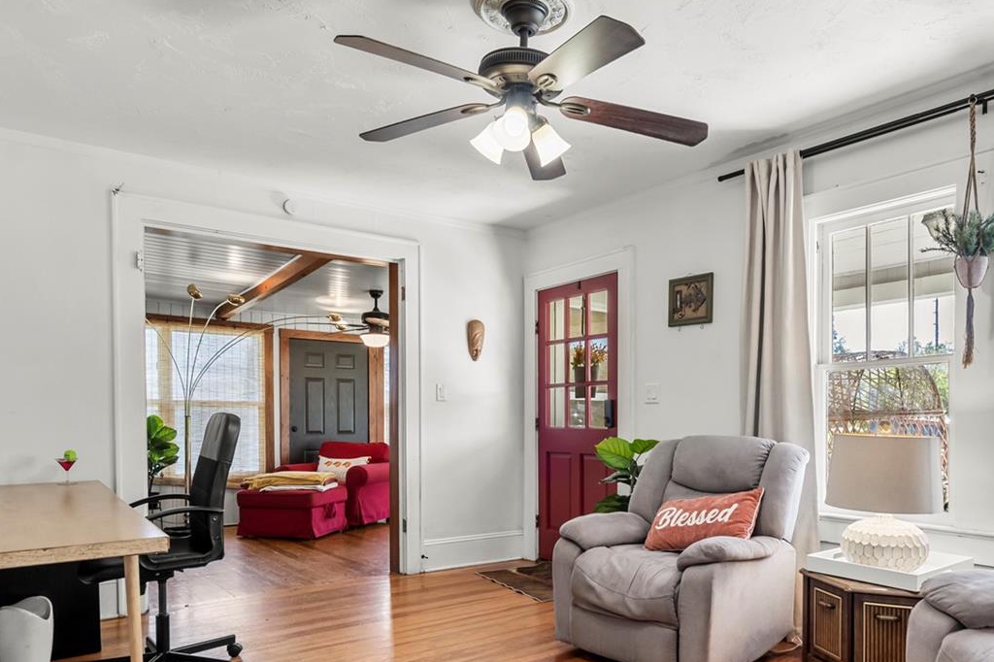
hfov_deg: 71.0
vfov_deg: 50.9
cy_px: 398
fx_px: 690
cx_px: 583
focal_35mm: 25
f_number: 7.1
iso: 1600
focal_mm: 16
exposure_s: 1/160
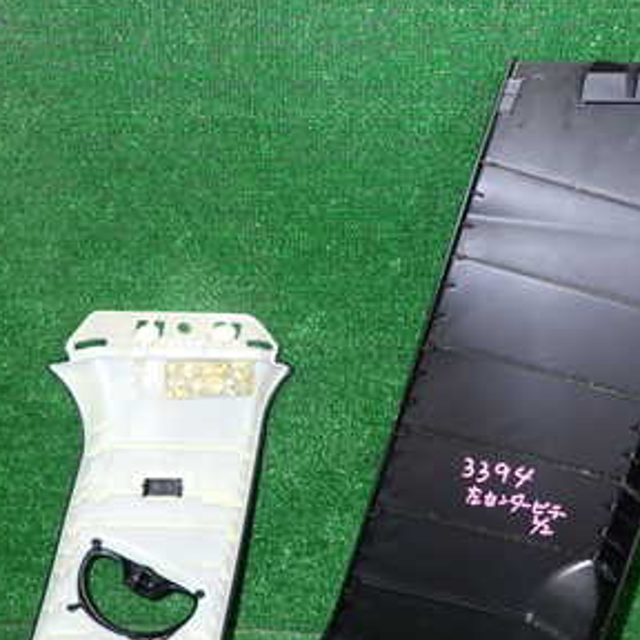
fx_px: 962
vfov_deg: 36.6
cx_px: 318
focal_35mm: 46
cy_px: 402
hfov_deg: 36.8
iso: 200
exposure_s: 1/30
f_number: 2
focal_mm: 4.5
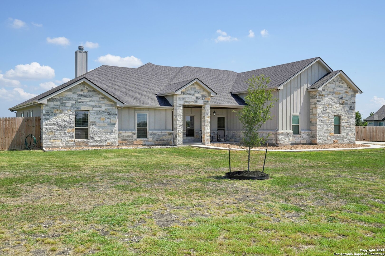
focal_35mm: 35
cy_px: 128
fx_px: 374
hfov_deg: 54.4
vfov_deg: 37.9
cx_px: 192
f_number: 8
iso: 200
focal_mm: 35
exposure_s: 1/500
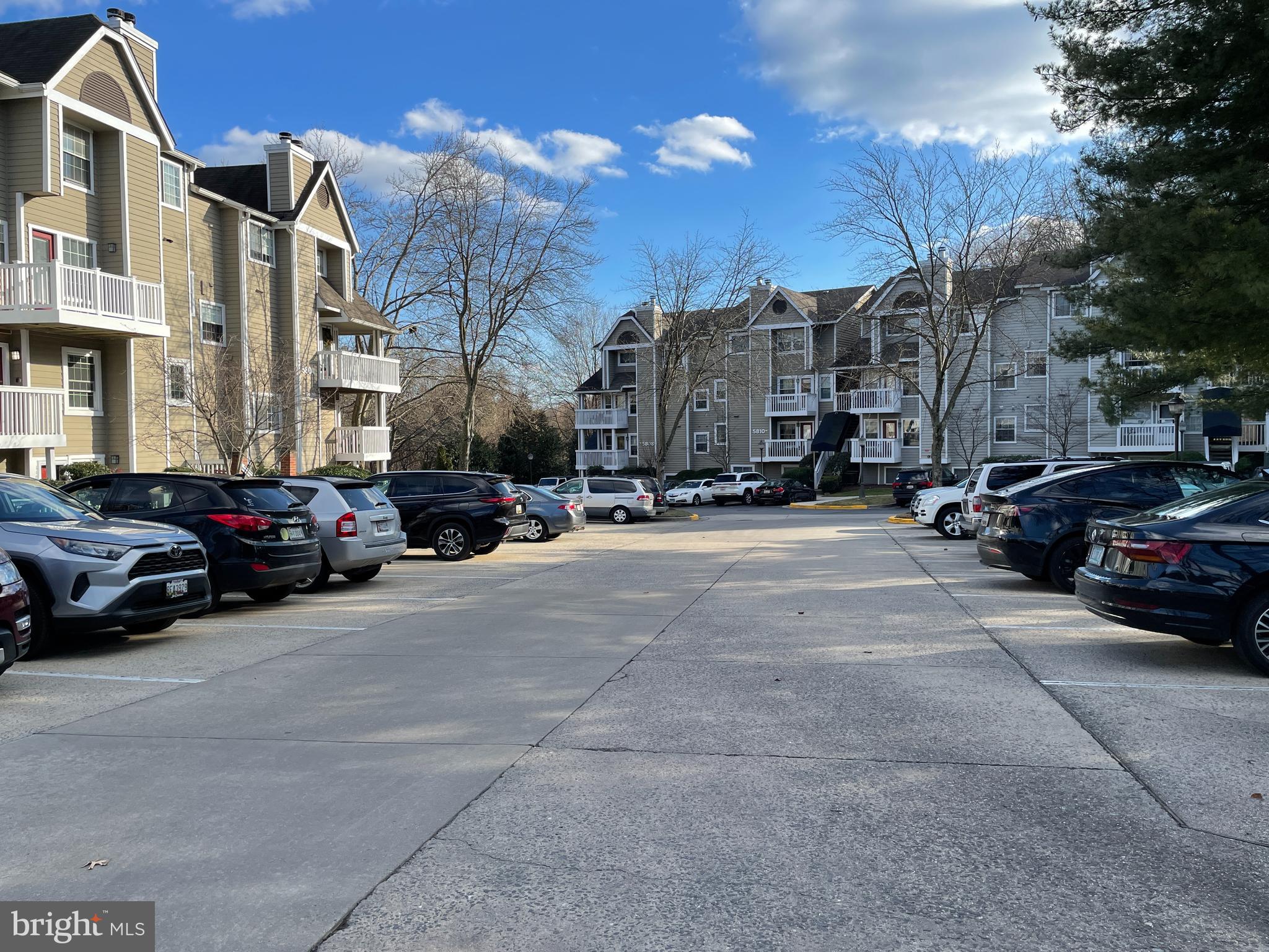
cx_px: 634
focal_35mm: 26
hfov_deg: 67.3
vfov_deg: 53.1
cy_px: 476
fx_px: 953
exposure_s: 1/1916
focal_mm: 4.2
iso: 32
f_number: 1.6
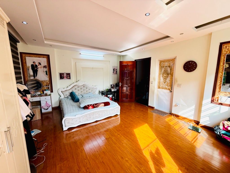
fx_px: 93
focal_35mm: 14
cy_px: 86
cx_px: 115
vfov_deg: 85.7
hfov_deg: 102.1
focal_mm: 2.22
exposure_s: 1/99
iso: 64
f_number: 2.2
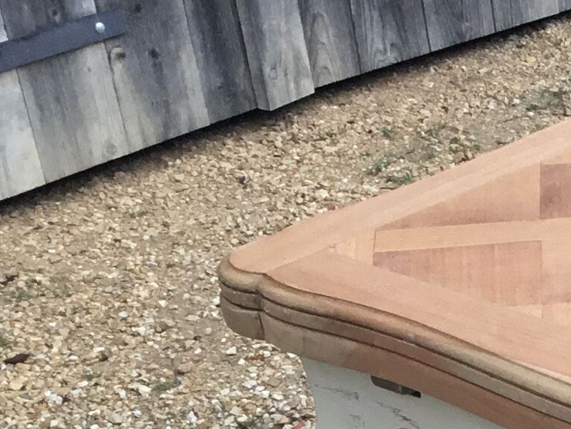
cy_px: 675
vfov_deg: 10.7
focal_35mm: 133
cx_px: 1030
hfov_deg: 13.3
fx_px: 2194
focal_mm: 3.3
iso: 25
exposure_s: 1/121
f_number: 2.4
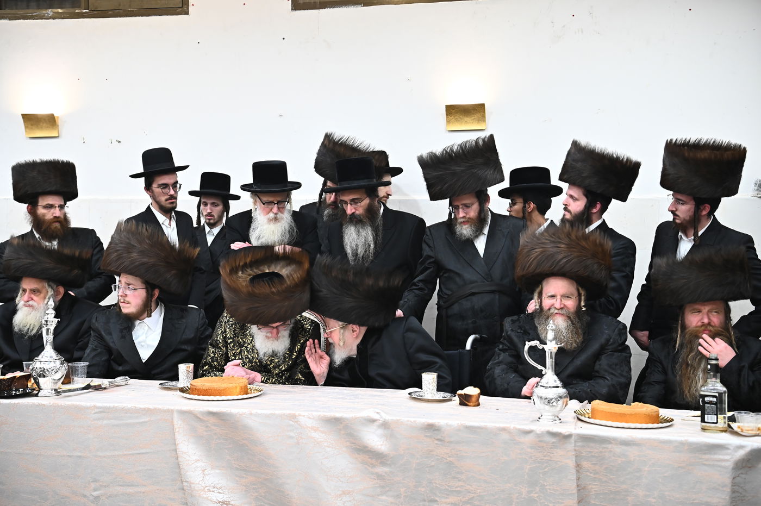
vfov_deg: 29.2
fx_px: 972
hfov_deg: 42.8
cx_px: 380
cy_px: 253
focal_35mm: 46
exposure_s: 1/200
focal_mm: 46
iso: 2500
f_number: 4.5
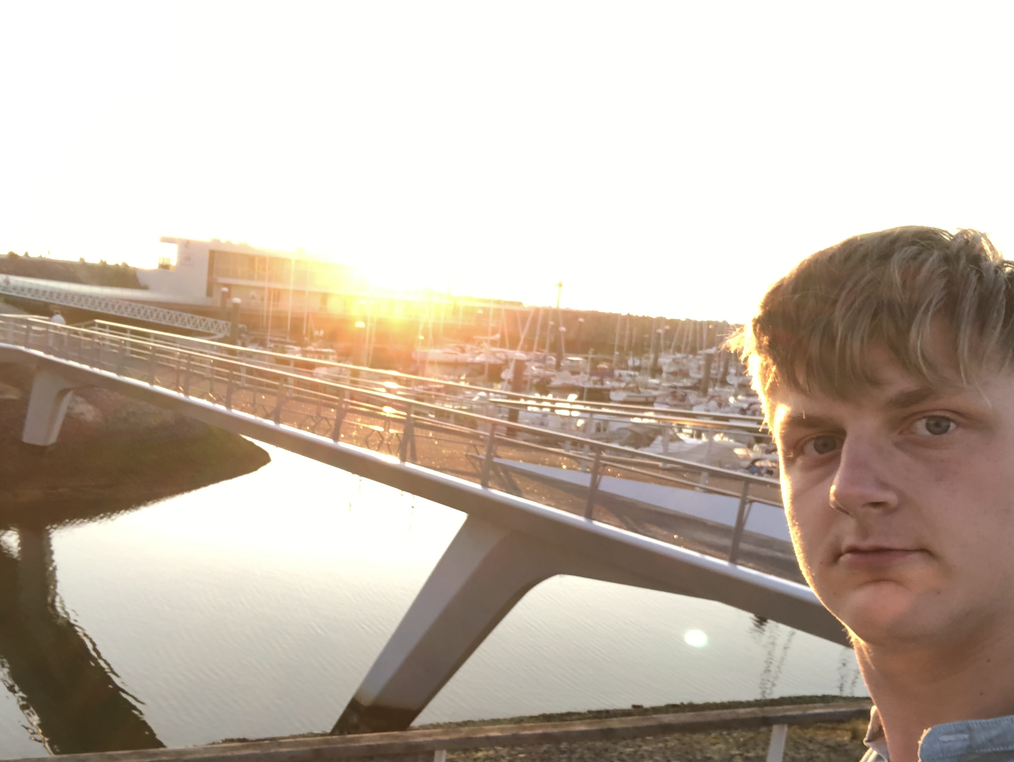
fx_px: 1143
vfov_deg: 36.8
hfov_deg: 47.8
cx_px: 531
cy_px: 443
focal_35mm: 39
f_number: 2.2
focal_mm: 2.87
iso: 32
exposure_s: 1/100
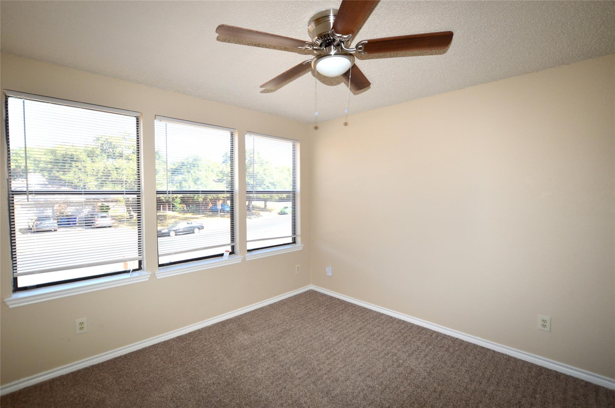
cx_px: 308
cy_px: 204
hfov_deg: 100.4
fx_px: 256
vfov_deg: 77.2
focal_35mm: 15
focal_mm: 10
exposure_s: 1/160
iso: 250
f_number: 5.6
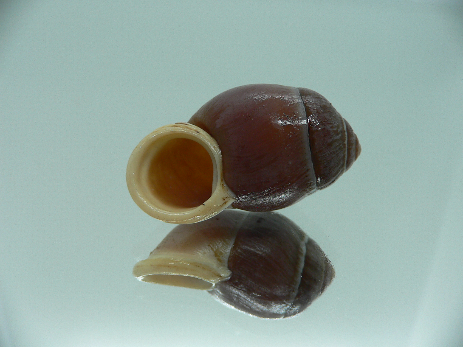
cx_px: 232
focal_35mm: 35
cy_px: 174
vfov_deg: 40.7
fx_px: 468
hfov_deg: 52.6
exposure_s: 1/60
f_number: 2.8
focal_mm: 4.6
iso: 80
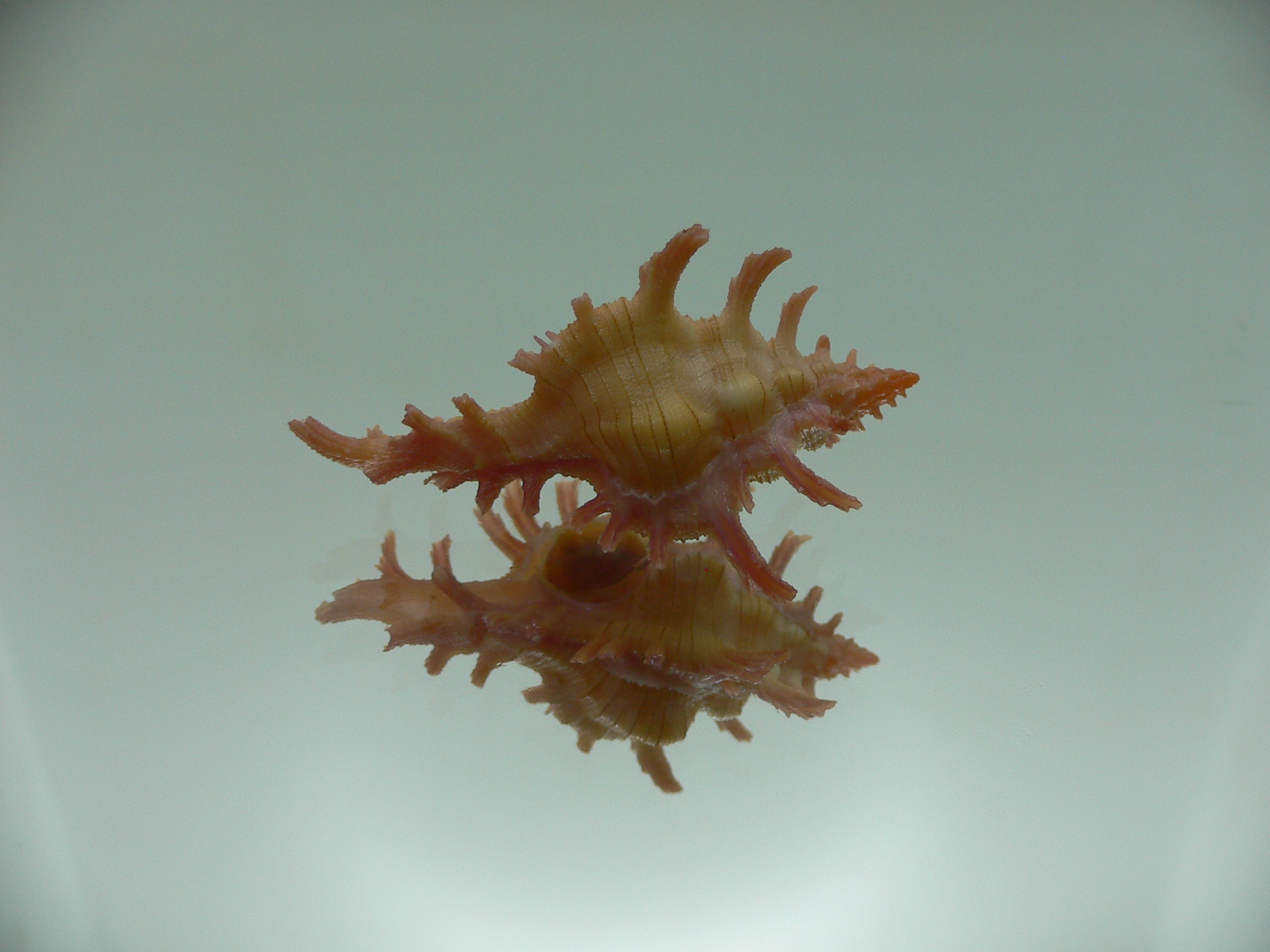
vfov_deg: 40.7
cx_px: 635
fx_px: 1284
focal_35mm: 35
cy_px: 476
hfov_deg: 52.6
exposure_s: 1/100
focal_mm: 4.6
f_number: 2.8
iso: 80
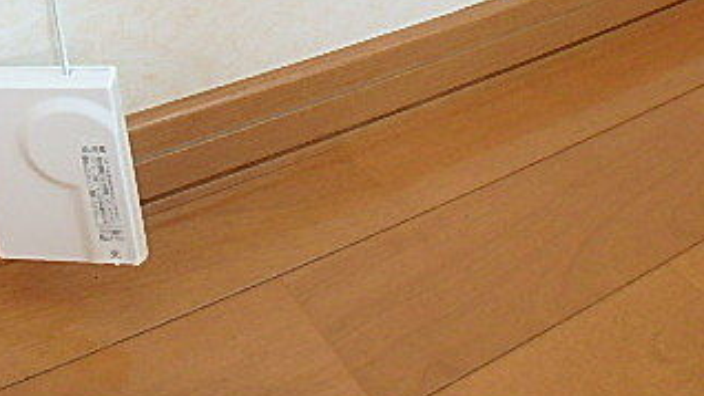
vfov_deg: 23.6
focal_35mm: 46
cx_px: 84
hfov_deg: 41.4
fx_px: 859
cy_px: -86
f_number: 3.5
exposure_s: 1/30
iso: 250
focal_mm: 3.7
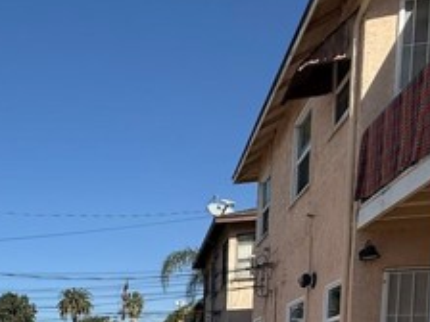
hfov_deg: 41.7
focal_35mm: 40
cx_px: 17
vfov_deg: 29.0
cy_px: 422
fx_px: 497
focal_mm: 2.22
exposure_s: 1/3663
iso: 50
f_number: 2.2
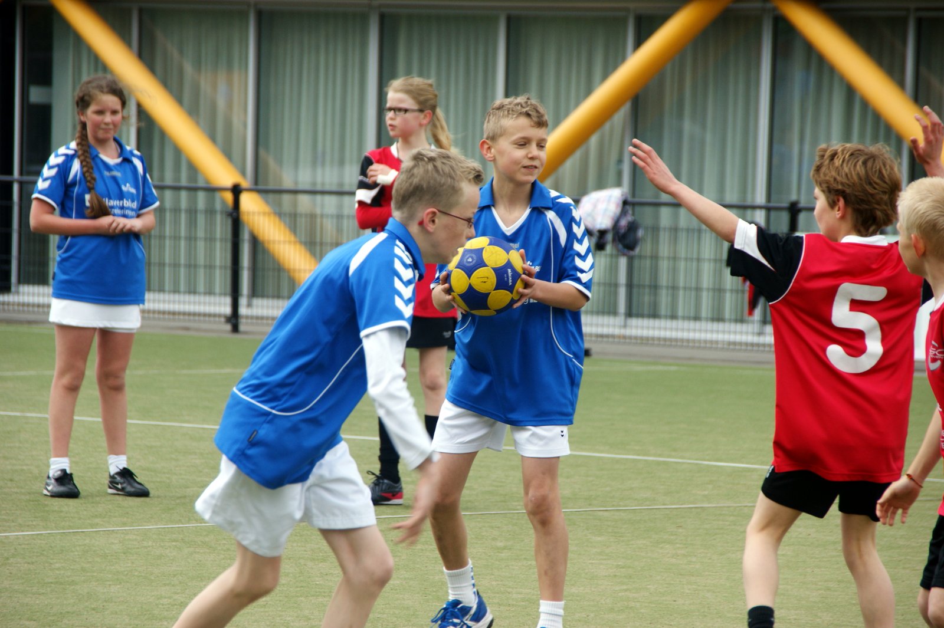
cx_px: 472
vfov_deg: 5.7
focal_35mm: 240
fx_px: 6290
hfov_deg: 8.6
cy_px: 314
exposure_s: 1/250
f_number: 8
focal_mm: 160
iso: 200
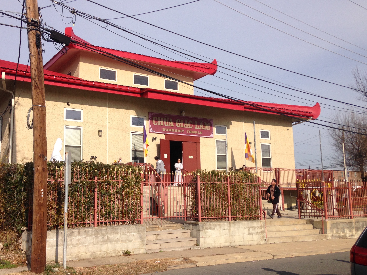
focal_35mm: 39
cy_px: 142
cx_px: 152
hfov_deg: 47.7
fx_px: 413
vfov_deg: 36.8
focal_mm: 4.12
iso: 50
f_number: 2.4
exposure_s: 1/2008
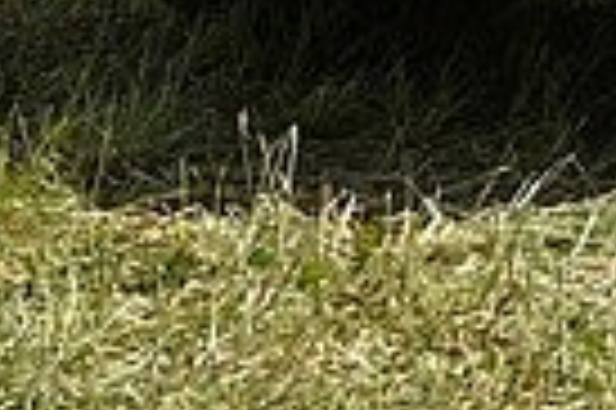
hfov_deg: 3.6
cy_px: -779
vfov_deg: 2.4
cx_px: 1826
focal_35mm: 558
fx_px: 9537
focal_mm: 85
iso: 200
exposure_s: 1/400
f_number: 10
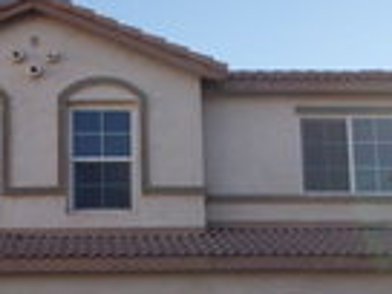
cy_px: 303
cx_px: 130
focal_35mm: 84
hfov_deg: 23.2
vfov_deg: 17.1
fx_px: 951
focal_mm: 6
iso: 64
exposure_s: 1/400
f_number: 3.6
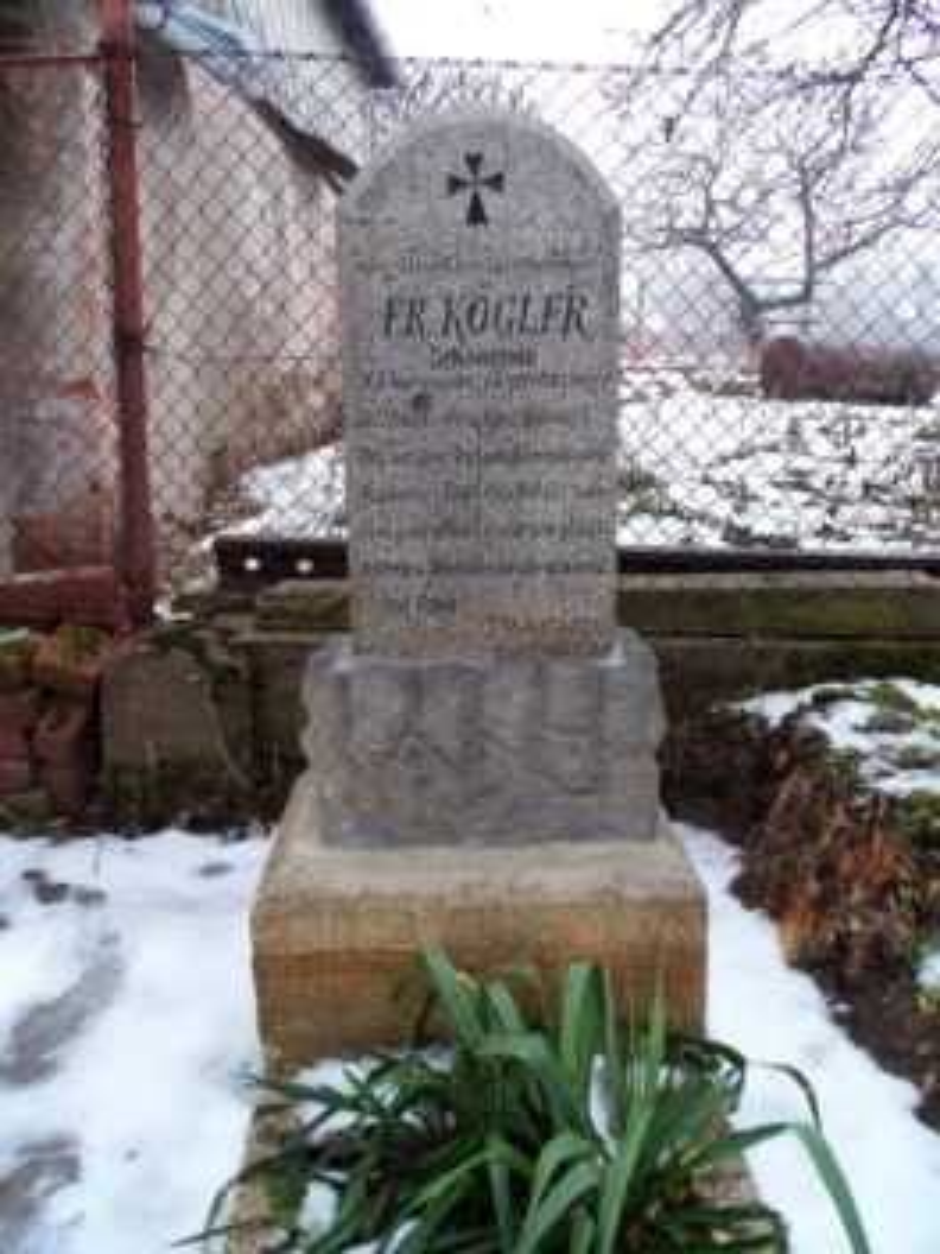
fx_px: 1050
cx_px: 470
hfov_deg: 48.2
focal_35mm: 29
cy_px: 627
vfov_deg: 61.7
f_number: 3.4
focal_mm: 5.2
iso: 80
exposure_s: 1/40
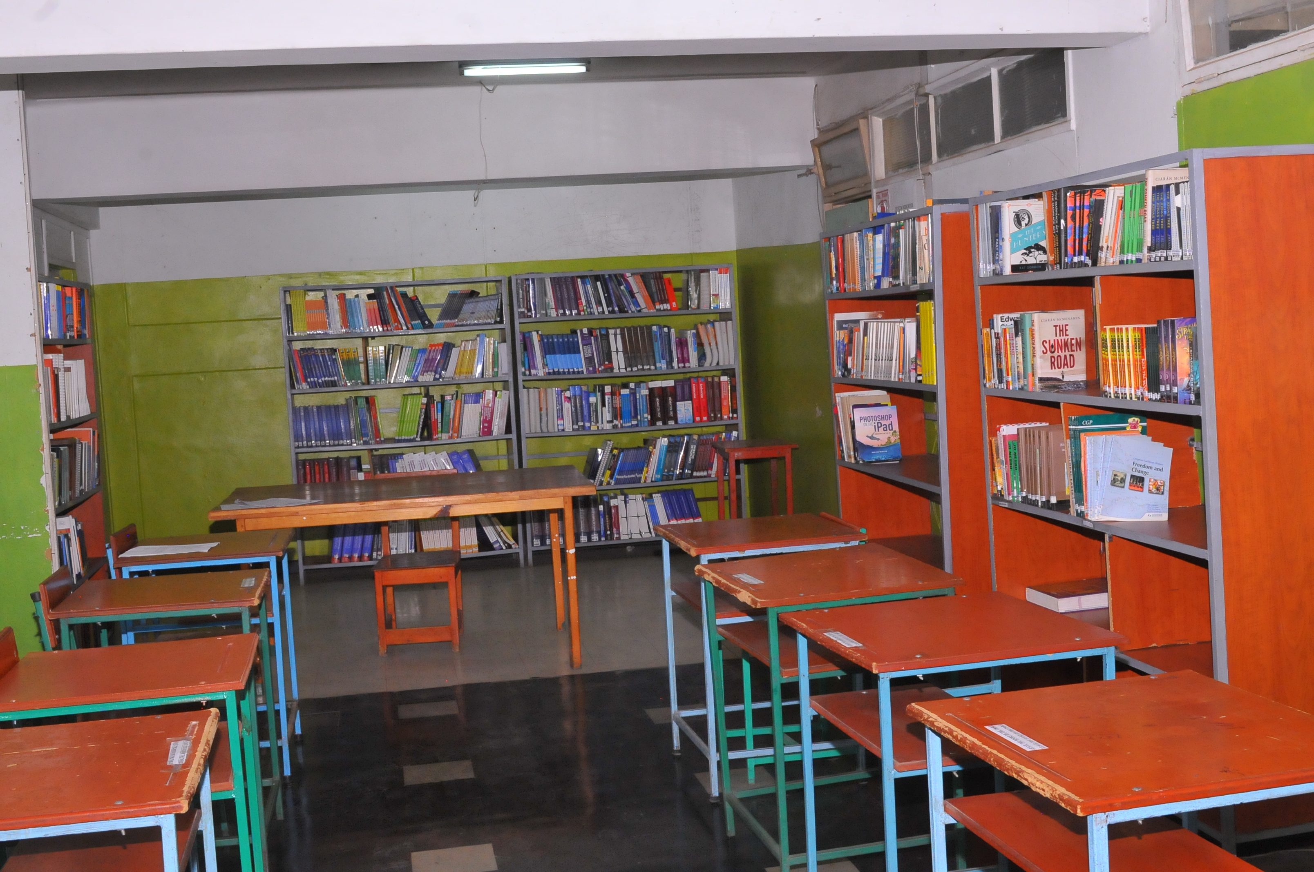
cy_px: 436
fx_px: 1586
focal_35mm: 44
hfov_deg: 45.0
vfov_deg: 30.8
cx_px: 657
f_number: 11
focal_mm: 29
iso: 1600
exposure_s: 1/80
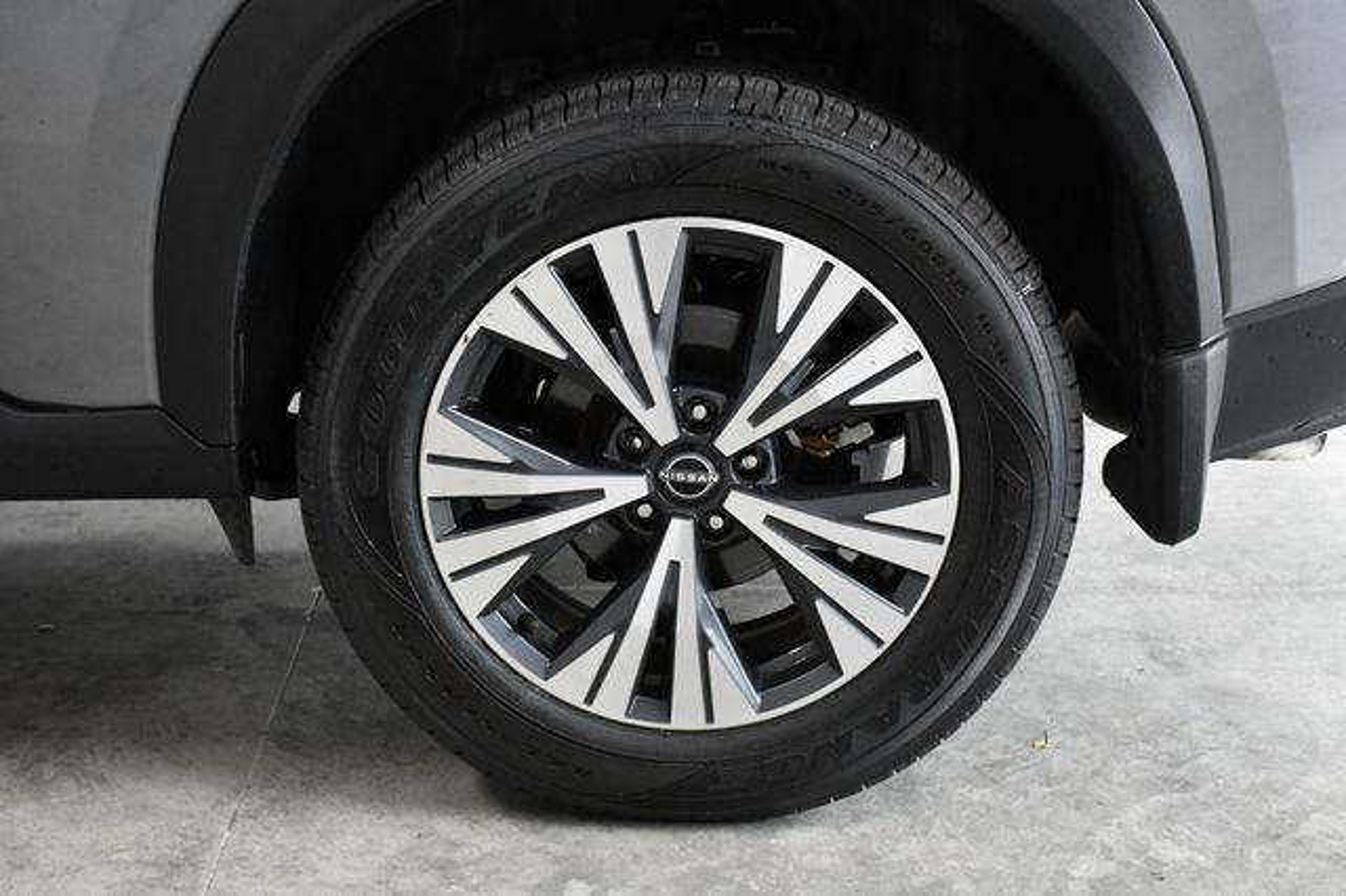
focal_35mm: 63
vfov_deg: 21.5
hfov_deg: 31.9
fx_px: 2354
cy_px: 448
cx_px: 673
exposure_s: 1/250
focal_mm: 42
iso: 2500
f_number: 8
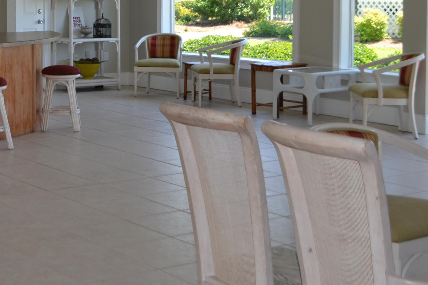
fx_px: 880
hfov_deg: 25.9
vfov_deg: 18.0
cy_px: 9
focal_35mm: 74
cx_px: -5
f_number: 4
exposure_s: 1/125
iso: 250
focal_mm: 22
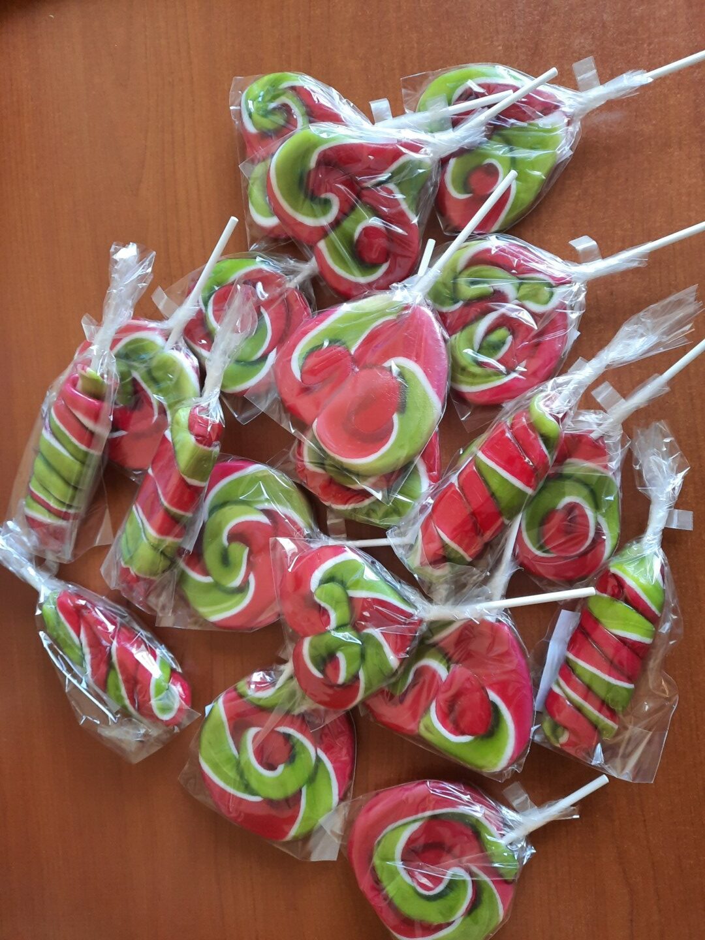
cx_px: 352
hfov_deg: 54.9
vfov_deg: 69.4
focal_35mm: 25
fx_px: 679
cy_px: 470
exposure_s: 1/50
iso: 250
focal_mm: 4.6
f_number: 2
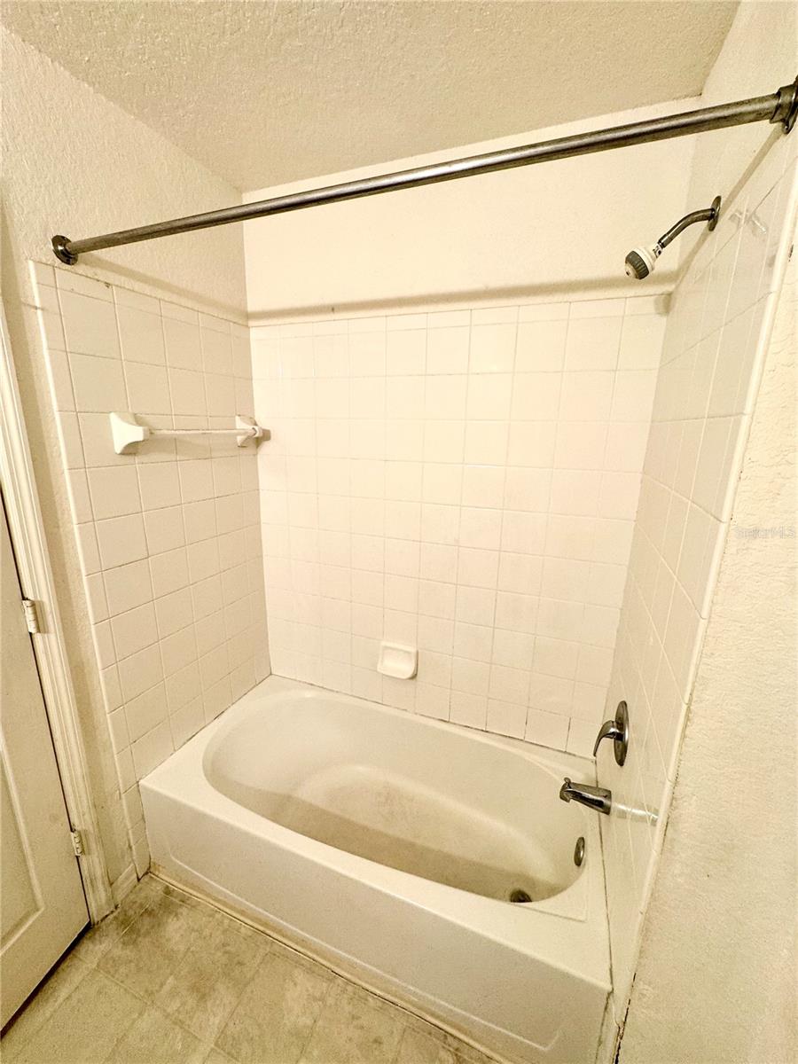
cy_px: 532
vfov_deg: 102.1
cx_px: 399
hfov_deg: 85.7
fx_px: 430
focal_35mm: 14
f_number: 2.2
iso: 125
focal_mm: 2.22
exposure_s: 1/120
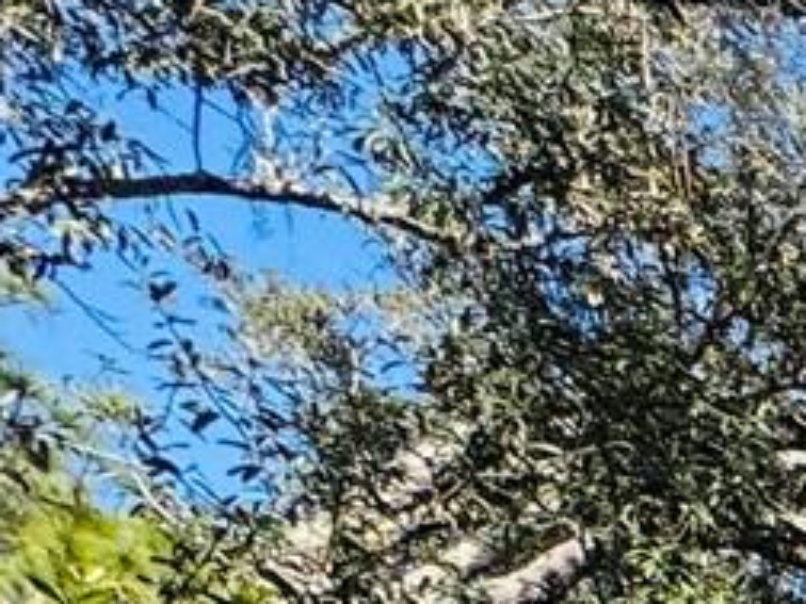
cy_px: 1419
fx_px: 2072
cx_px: 2223
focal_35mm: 89
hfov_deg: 12.6
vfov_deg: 12.9
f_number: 2.2
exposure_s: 1/1536
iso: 50
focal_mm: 2.22
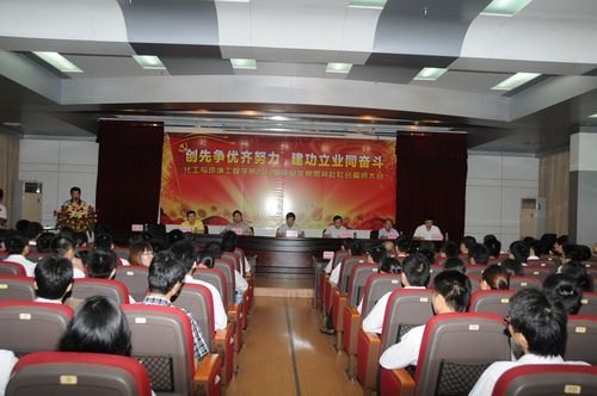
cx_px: 298
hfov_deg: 62.0
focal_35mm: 30
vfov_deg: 43.5
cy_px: 198
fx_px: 497
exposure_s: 1/60
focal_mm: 20
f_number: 5
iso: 250
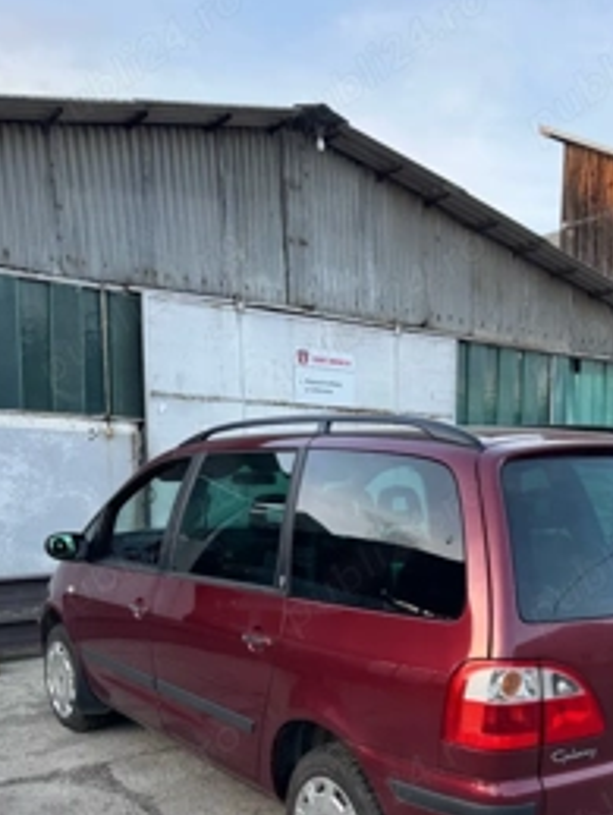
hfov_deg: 37.9
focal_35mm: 37
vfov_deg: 48.5
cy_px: 592
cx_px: 446
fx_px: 871
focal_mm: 6.76
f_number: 1.78
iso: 64
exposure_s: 1/205
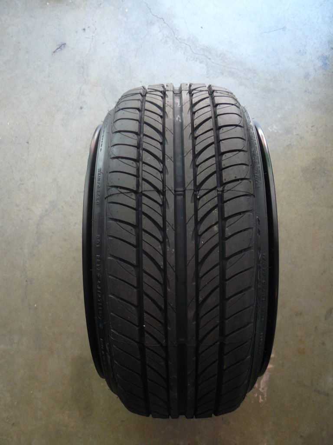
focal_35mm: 36
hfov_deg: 39.7
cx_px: 166
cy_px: 222
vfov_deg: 51.4
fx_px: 462
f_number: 2.8
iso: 160
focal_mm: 6
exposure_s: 1/30
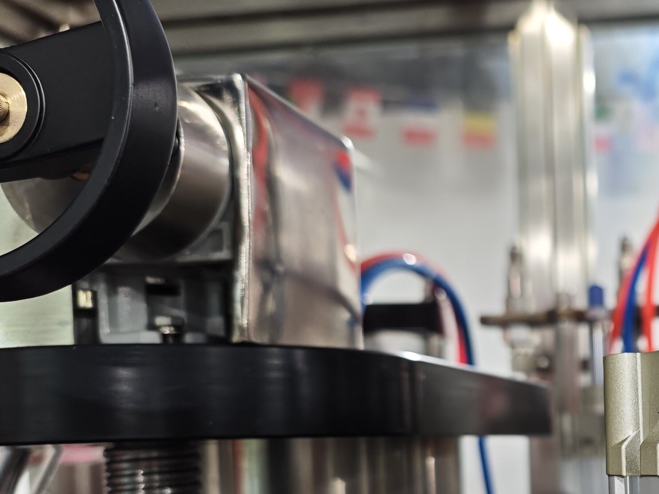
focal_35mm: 52
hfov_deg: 32.8
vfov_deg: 26.6
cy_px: 484
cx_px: 707
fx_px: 990
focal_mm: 6.55
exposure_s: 1/34
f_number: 1.62
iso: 320
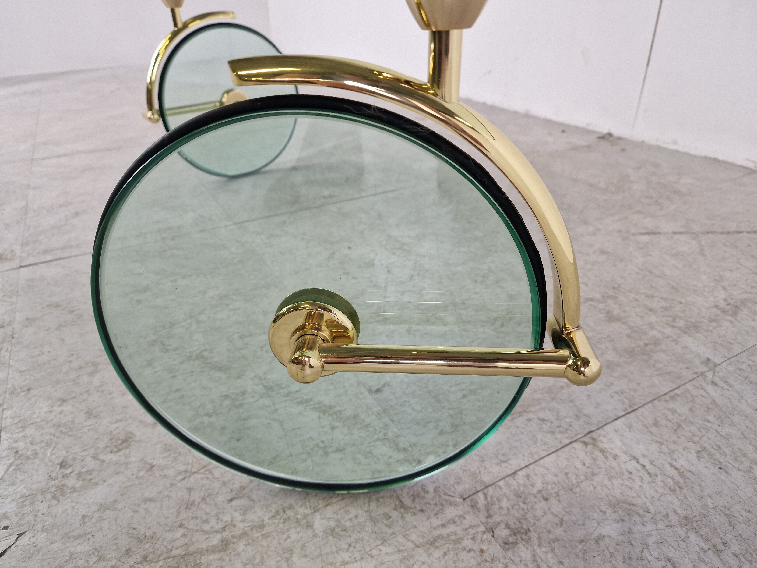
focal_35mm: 23
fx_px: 503
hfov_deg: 73.9
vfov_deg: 58.9
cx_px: 378
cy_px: 284
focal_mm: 6.4
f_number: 1.8
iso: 50
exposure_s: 1/118
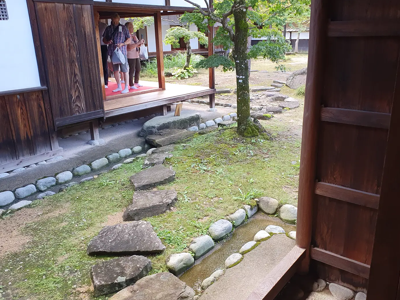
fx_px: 347
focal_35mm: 30
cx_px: 213
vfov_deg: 46.8
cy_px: 144
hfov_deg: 59.9
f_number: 2.4
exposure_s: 1/120
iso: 100
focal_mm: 4.32
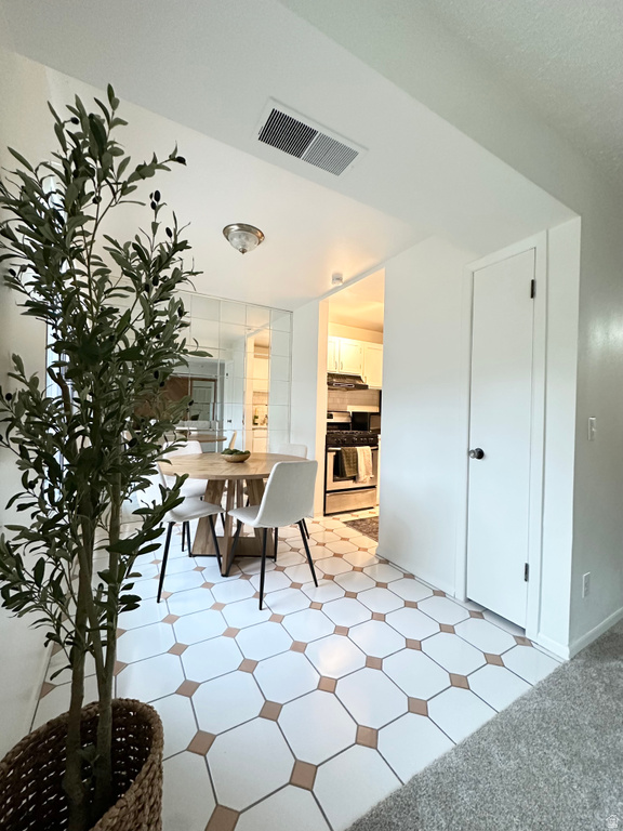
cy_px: 416
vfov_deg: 102.1
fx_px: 336
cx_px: 312
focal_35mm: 14
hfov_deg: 85.7
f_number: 2.2
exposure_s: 1/60
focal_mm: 2.22
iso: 500
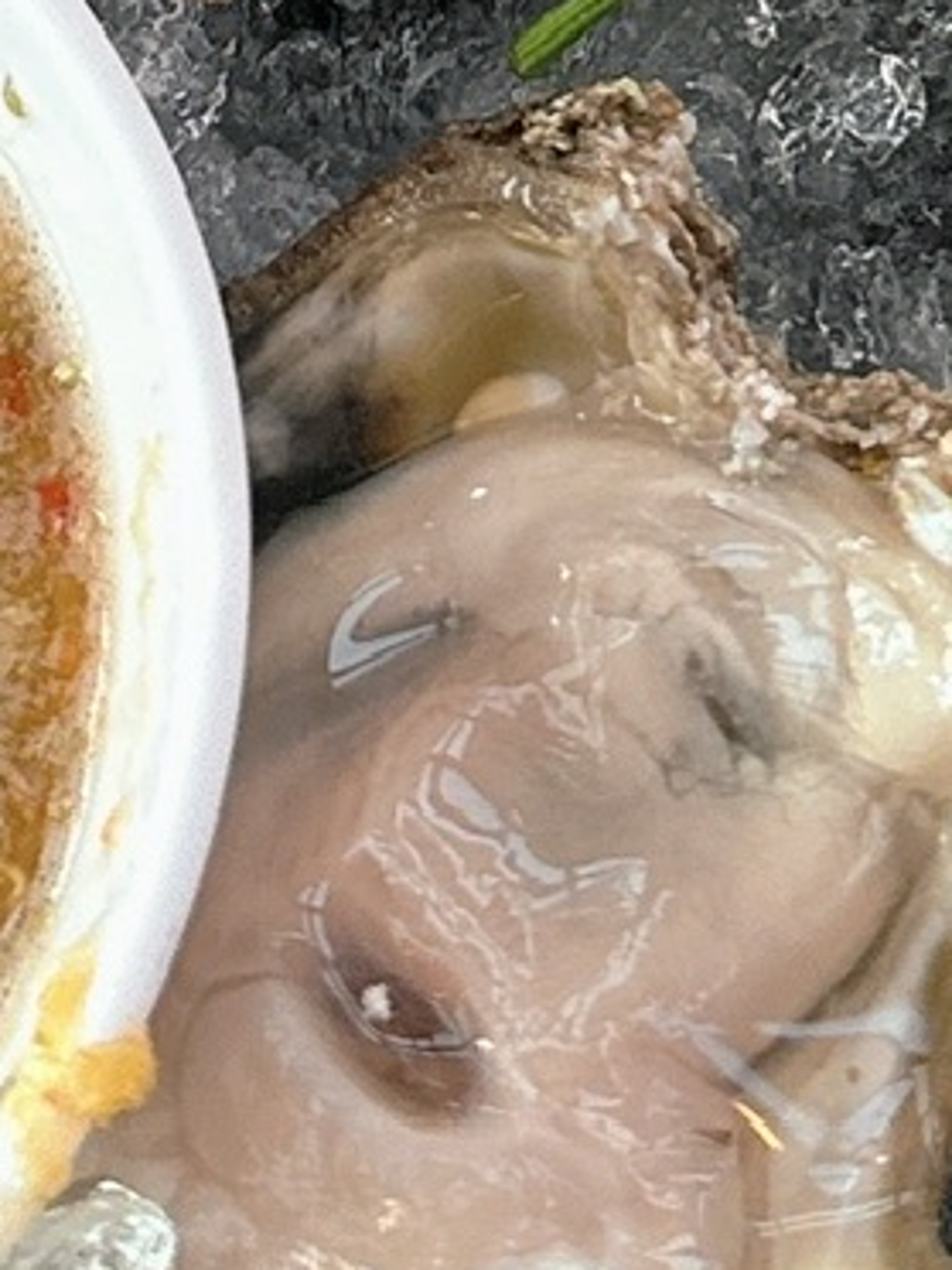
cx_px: 655
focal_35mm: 132
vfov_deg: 13.3
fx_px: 4840
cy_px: -1116
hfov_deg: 11.2
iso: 250
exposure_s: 1/50
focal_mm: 6.76
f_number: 1.78
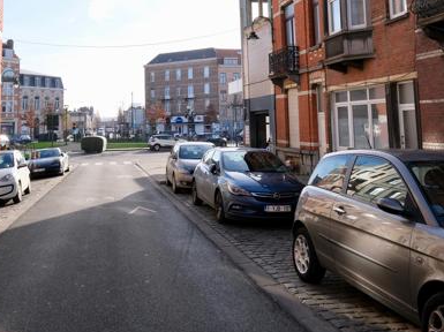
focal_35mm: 36
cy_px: 73
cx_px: 216
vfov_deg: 38.3
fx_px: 461
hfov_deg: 51.4
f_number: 8
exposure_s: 1/200
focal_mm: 13.2
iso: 320
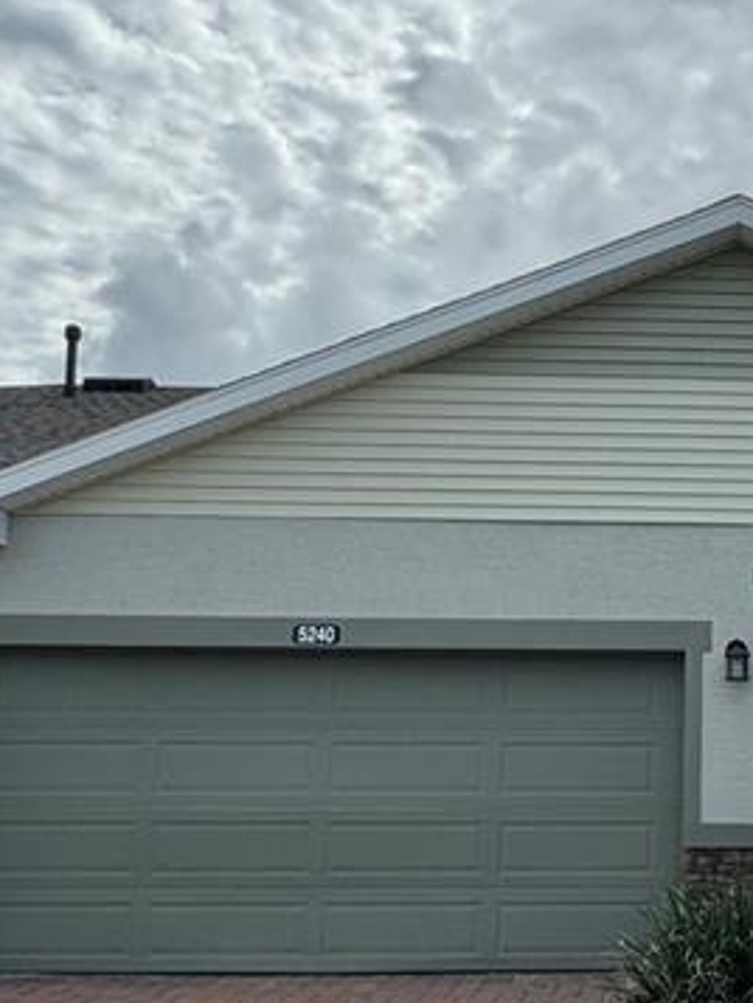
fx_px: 1362
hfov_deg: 28.6
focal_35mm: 47
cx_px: 787
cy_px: 638
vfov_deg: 40.1
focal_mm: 2.22
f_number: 2.2
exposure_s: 1/1126
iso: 50
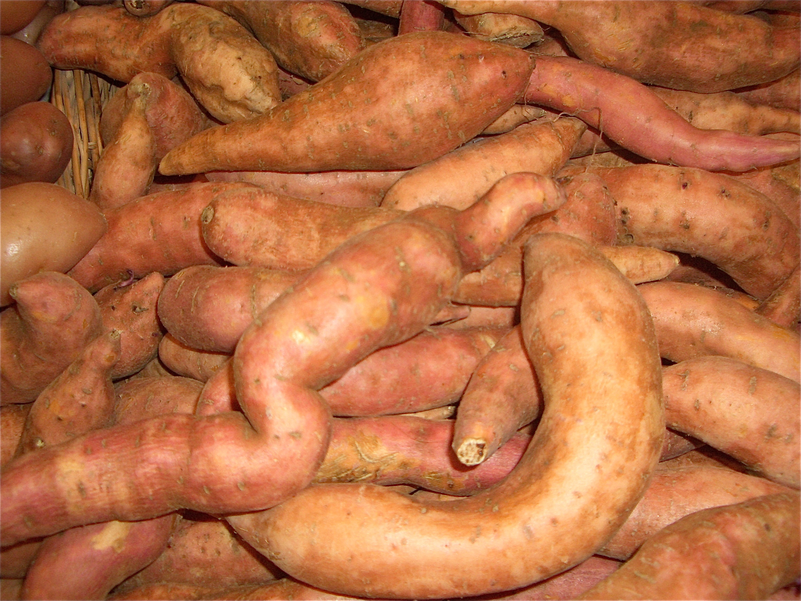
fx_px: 810
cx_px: 400
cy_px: 300
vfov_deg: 40.7
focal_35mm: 35
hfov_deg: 52.6
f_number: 2.6
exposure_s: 1/60
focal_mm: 5.8
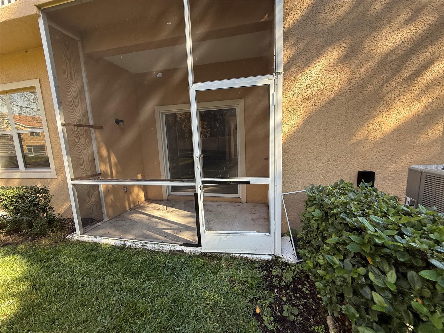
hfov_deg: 102.1
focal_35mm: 14
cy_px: 166
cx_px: 222
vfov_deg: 85.7
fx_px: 180
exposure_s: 1/192
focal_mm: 2.22
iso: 64
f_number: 2.2
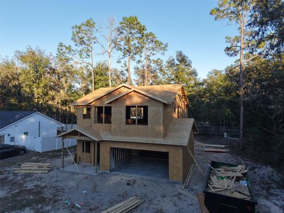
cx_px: 142
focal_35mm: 24
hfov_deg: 71.6
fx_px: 197
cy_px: 106
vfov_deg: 56.8
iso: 190
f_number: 1.8
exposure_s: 1/1250
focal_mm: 8.67
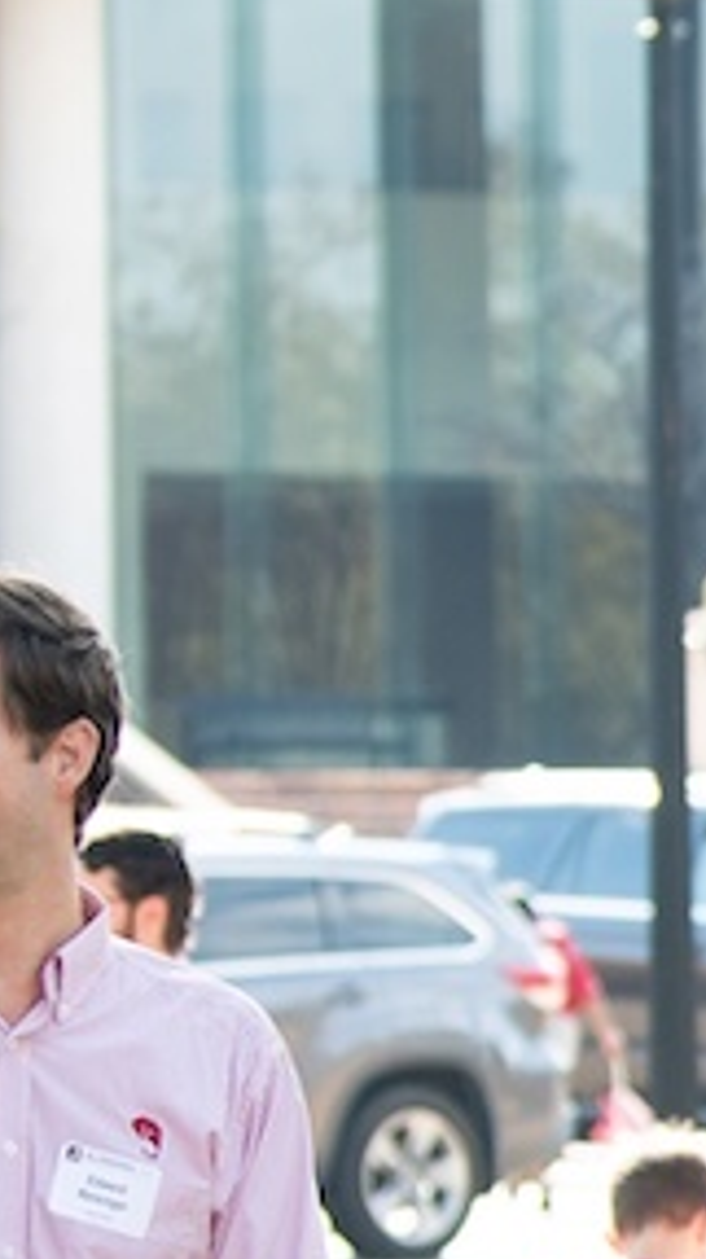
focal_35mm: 491
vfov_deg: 4.4
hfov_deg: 2.5
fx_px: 16374
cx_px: 1715
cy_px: 1176
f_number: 3.5
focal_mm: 70
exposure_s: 1/320
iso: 125
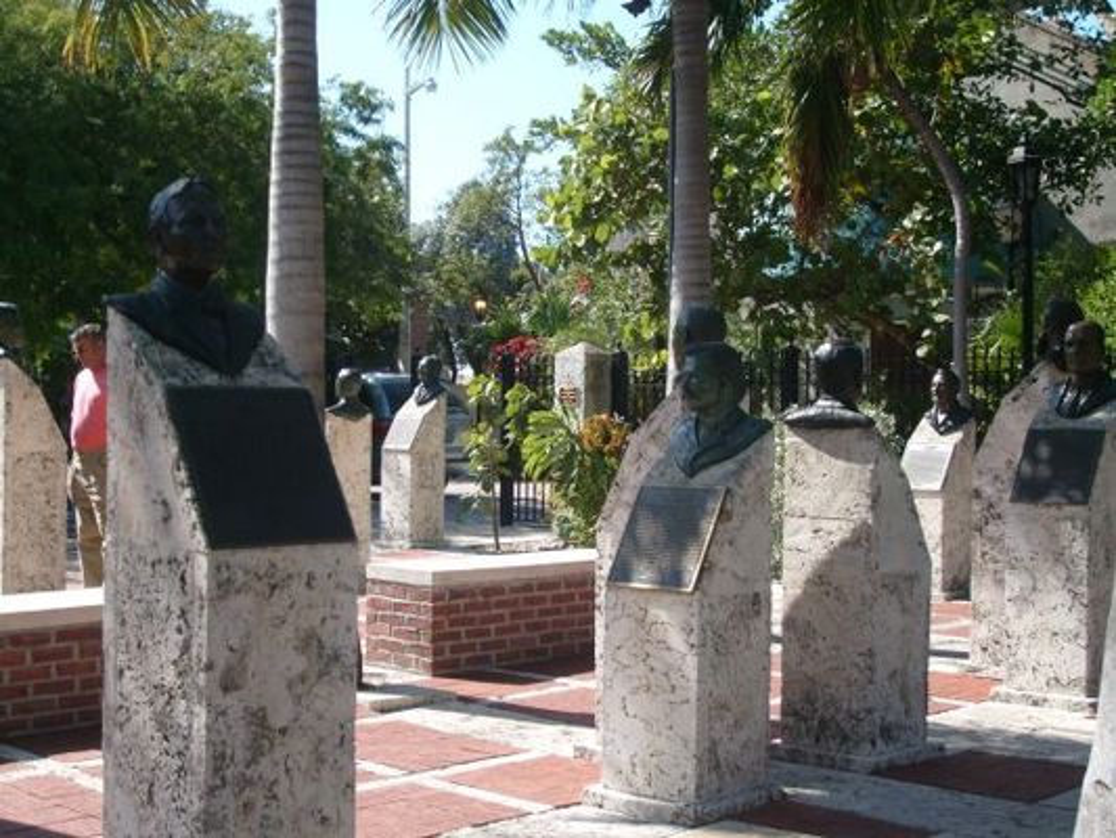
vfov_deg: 28.0
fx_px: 1677
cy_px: 419
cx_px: 558
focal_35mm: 52
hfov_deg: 36.8
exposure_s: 1/125
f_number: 8.4
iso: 80
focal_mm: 8.7
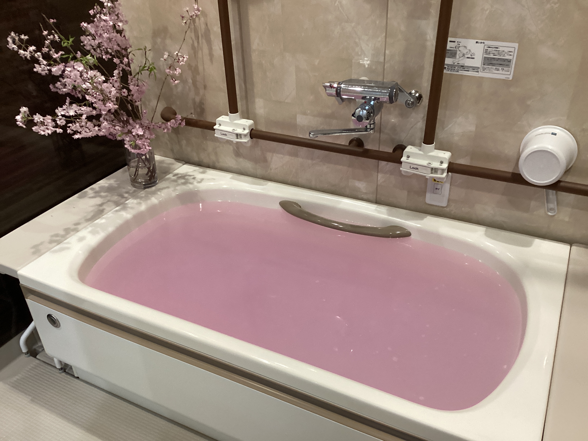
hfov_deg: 58.4
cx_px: 294
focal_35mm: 31
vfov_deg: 45.4
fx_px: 527
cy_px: 220
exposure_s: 1/60
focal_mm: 3.3
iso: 250
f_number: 2.4
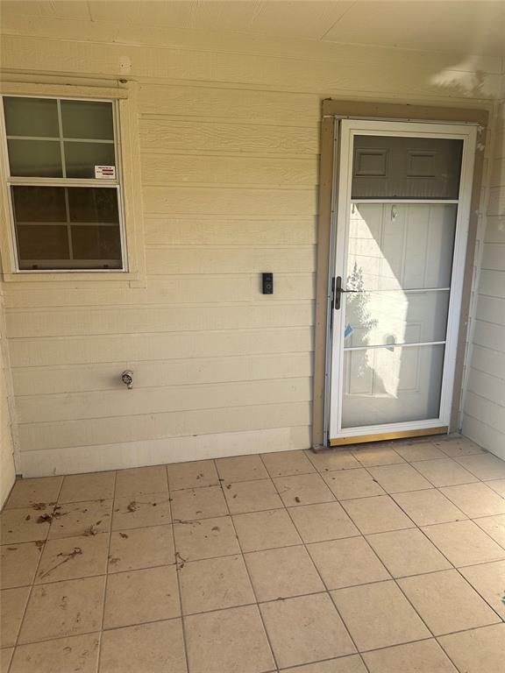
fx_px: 467
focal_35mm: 24
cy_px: 336
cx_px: 252
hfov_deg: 56.8
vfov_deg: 71.6
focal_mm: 6.86
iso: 80
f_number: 1.78
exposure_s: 1/927
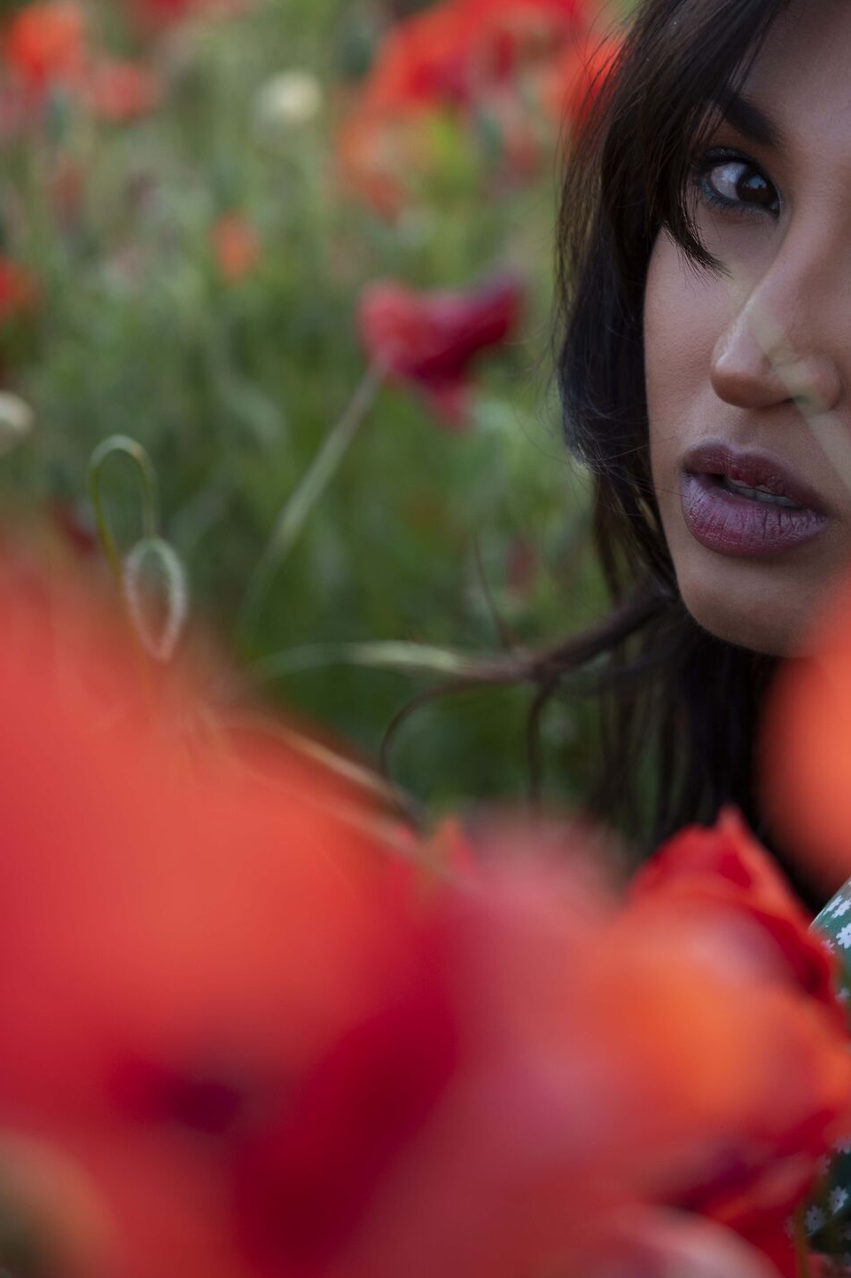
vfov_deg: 11.7
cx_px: 657
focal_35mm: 175
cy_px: 450
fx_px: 6208
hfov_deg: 7.8
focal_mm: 105
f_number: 3
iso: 100
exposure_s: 1/200
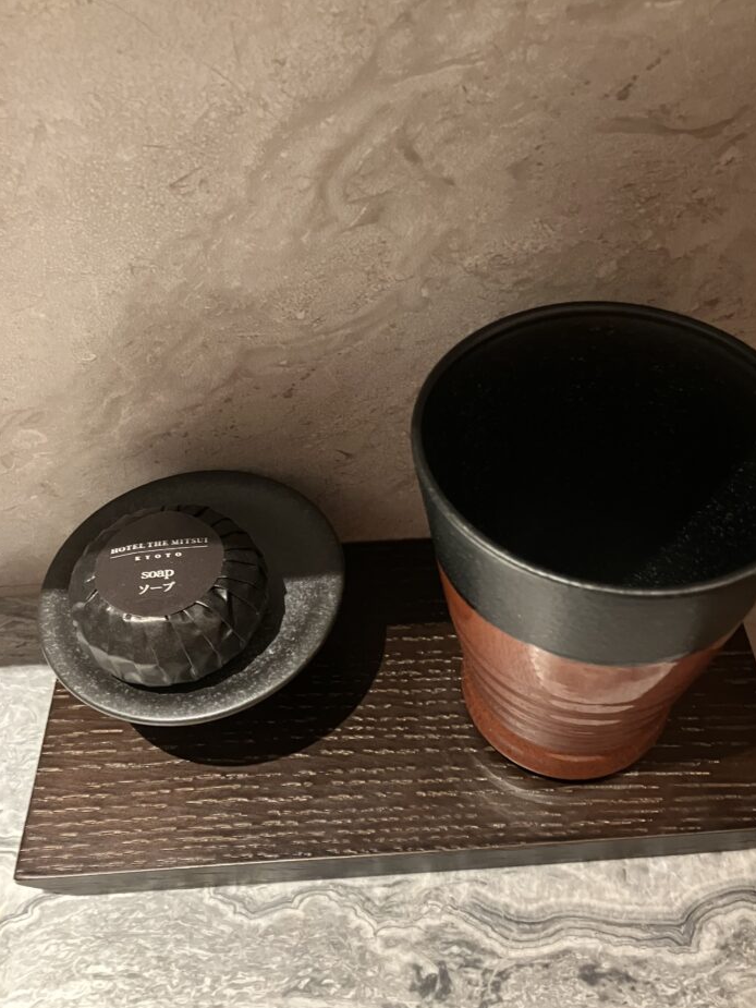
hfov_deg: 45.4
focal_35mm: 31
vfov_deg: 58.3
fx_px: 902
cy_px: 501
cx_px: 413
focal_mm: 3.99
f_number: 1.8
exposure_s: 1/28
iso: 640
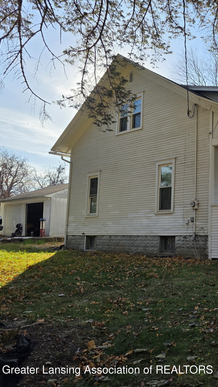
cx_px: 236
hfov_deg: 31.1
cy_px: 191
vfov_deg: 58.0
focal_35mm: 34
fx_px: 349
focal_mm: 6.3
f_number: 1.7
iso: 80
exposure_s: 1/5958
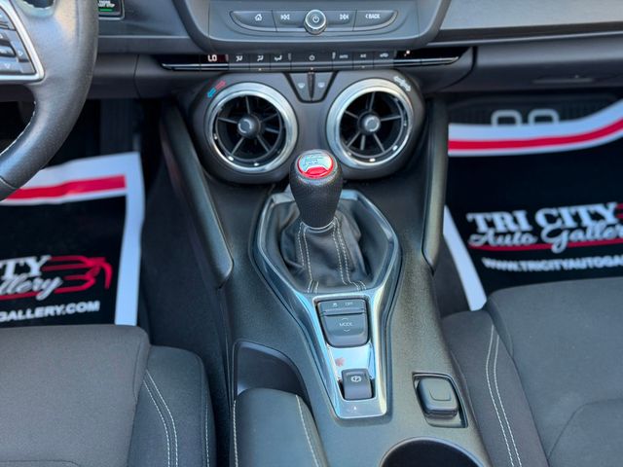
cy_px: 234
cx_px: 312
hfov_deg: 39.7
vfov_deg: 30.3
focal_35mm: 48
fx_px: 864
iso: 100
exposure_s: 1/83
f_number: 1.78
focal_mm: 6.76
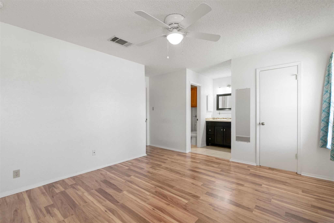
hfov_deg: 96.7
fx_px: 148
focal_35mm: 16
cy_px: 112
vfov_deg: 73.7
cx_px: 167
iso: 2000
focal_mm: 16
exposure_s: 1/5
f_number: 8
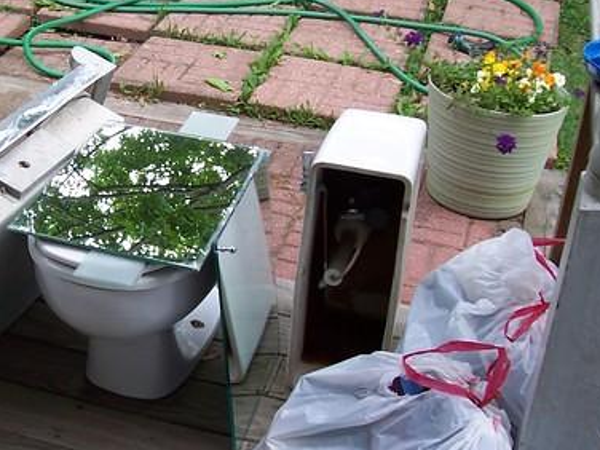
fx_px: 1092
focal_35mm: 63
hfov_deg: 30.2
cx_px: 150
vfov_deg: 23.3
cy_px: 195
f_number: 2.8
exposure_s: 1/125
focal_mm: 5.6
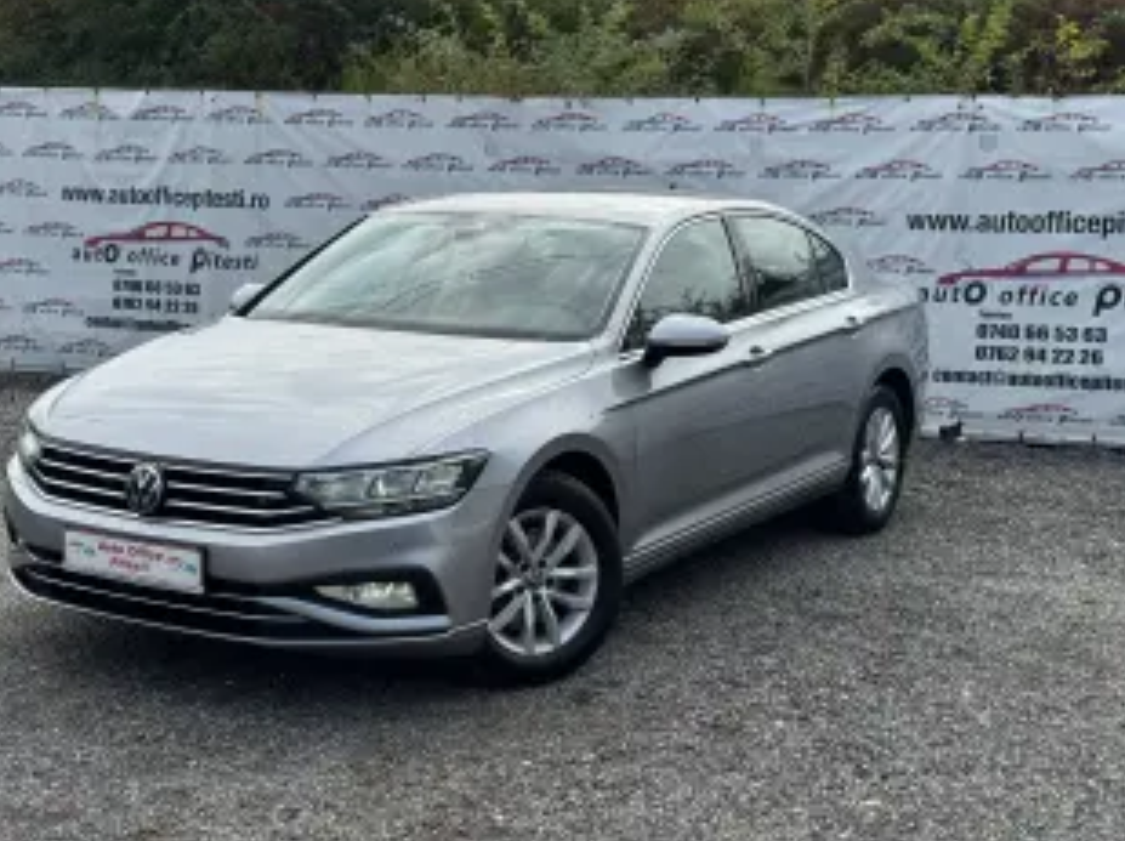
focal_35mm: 56
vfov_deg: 26.0
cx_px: 473
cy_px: 408
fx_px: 1818
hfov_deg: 34.3
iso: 64
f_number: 1.78
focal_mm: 6.76
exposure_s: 1/4049
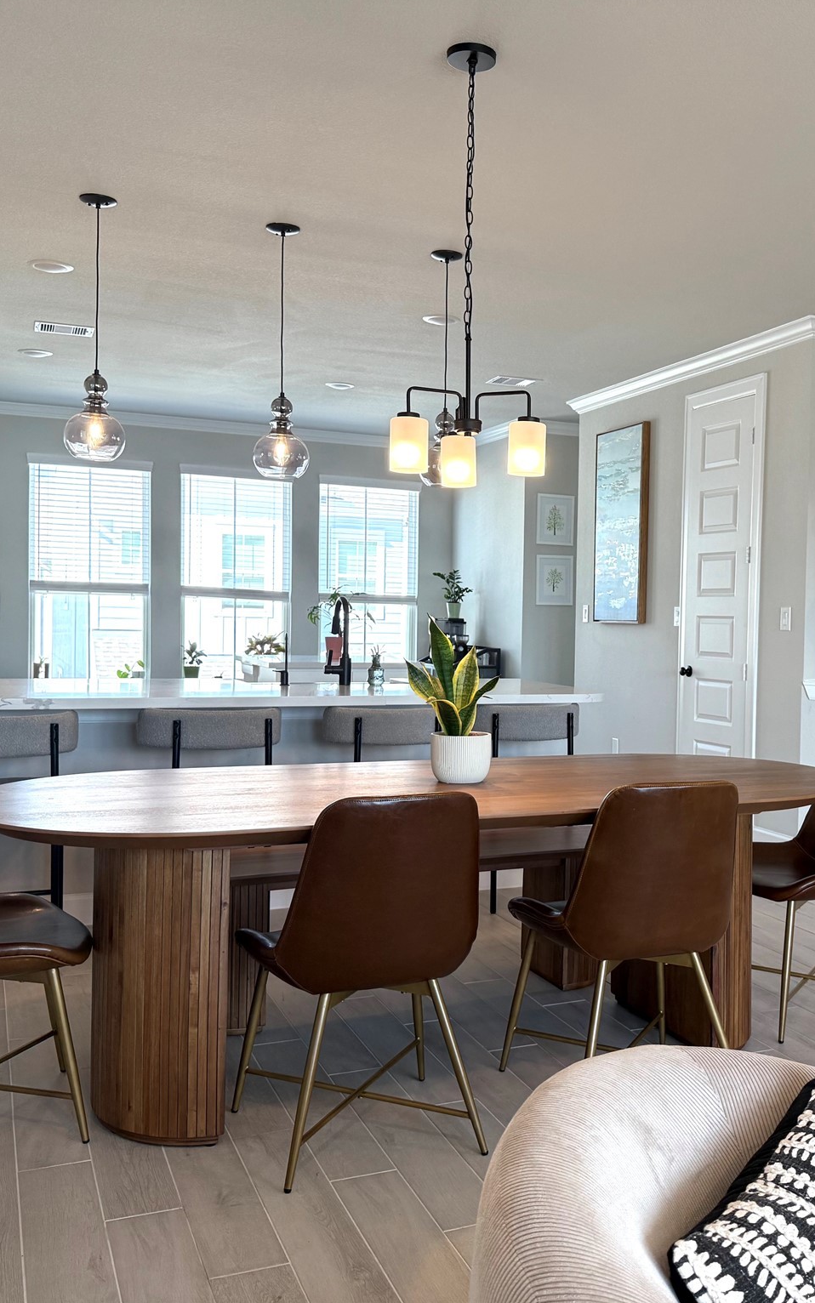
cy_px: 651
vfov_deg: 56.7
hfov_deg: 36.7
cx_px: 571
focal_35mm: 34
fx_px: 1208
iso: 160
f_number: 1.78
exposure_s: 1/232
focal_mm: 6.76
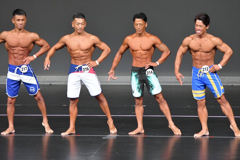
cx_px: 120
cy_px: 80
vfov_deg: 4.4
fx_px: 2099
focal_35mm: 315
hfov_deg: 6.5
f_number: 5.6
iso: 5000
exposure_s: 1/400
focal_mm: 210
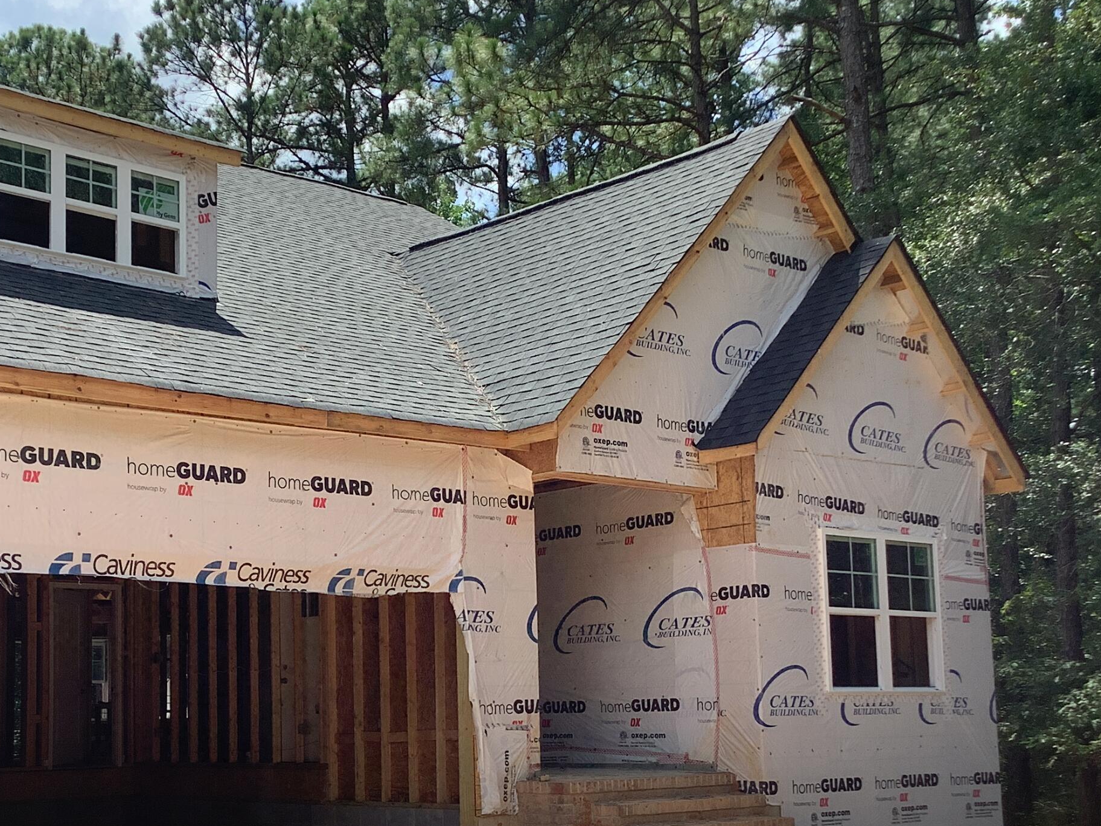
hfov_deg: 37.3
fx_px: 1622
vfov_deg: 28.3
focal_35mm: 51
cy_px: 576
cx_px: 408
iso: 25
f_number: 2.4
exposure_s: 1/791
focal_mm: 3.3
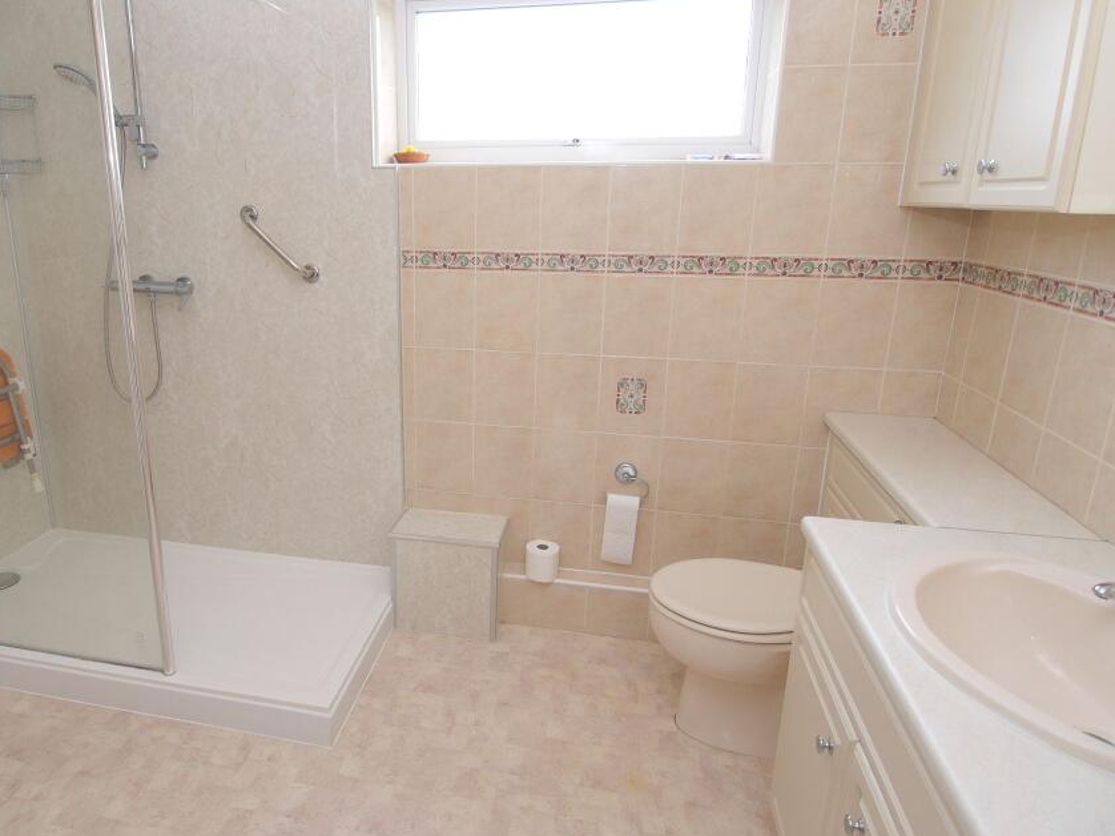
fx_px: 708
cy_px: 373
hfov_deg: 75.7
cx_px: 456
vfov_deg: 60.9
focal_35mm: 22
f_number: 4
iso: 100
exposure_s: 1/60
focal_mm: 9
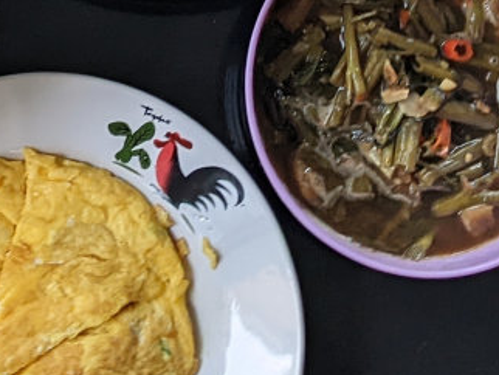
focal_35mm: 134
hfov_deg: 14.6
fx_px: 1933
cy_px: -223
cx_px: 67
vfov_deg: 10.6
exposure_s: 1/34
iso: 95
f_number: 1.73
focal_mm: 4.38
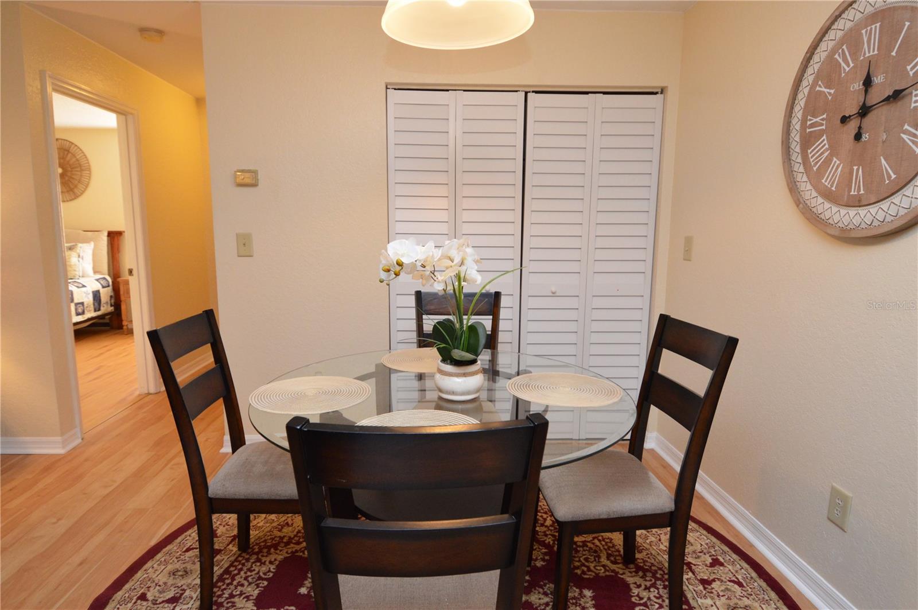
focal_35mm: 18
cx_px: 459
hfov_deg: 90.1
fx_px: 458
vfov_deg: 67.3
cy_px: 305
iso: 1100
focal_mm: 12
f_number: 4
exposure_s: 1/60
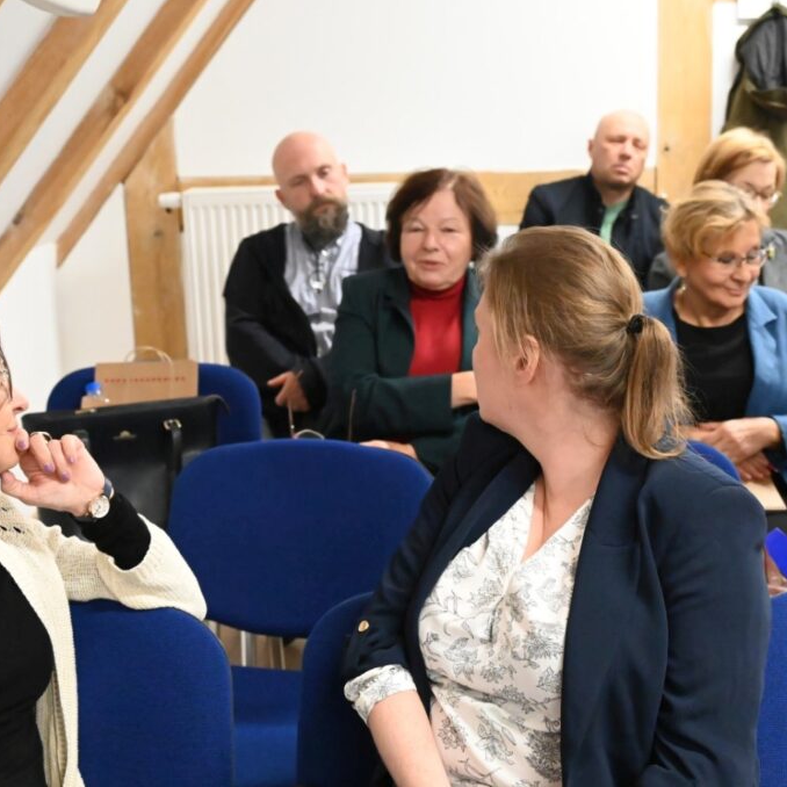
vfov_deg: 29.1
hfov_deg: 29.0
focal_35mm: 59
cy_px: 393
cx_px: 453
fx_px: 1518
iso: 20000
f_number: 6.3
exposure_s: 1/160
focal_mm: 46
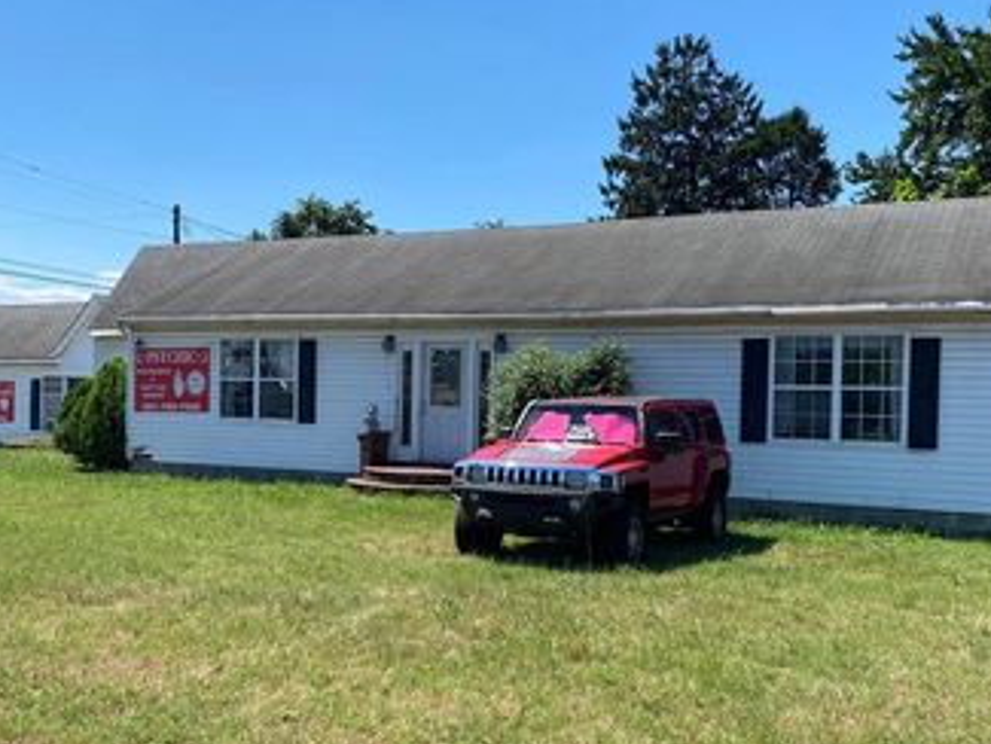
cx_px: 436
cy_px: 410
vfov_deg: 35.9
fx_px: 1146
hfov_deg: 46.7
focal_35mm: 40
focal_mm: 4.25
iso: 32
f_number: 1.8
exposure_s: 1/2688
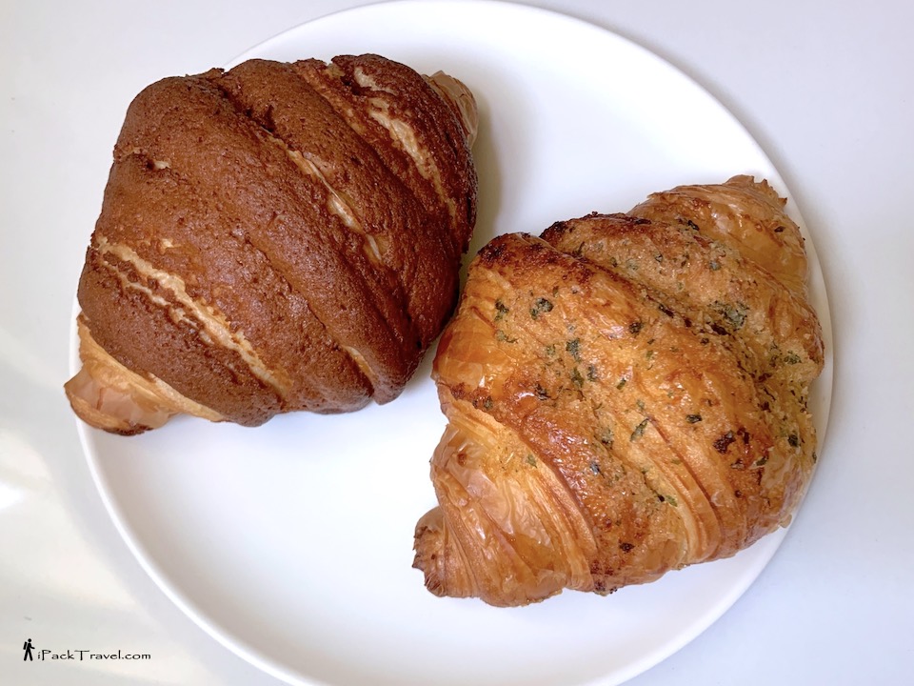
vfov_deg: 53.1
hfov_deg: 67.3
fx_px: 687
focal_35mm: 26
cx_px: 457
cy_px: 343
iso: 100
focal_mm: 4.25
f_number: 1.8
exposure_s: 1/80
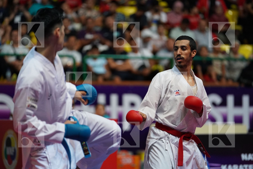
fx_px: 1363
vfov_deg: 7.1
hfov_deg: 10.6
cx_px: 126
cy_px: 84
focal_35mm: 194
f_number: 2.8
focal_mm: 194
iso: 4000
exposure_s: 1/1000
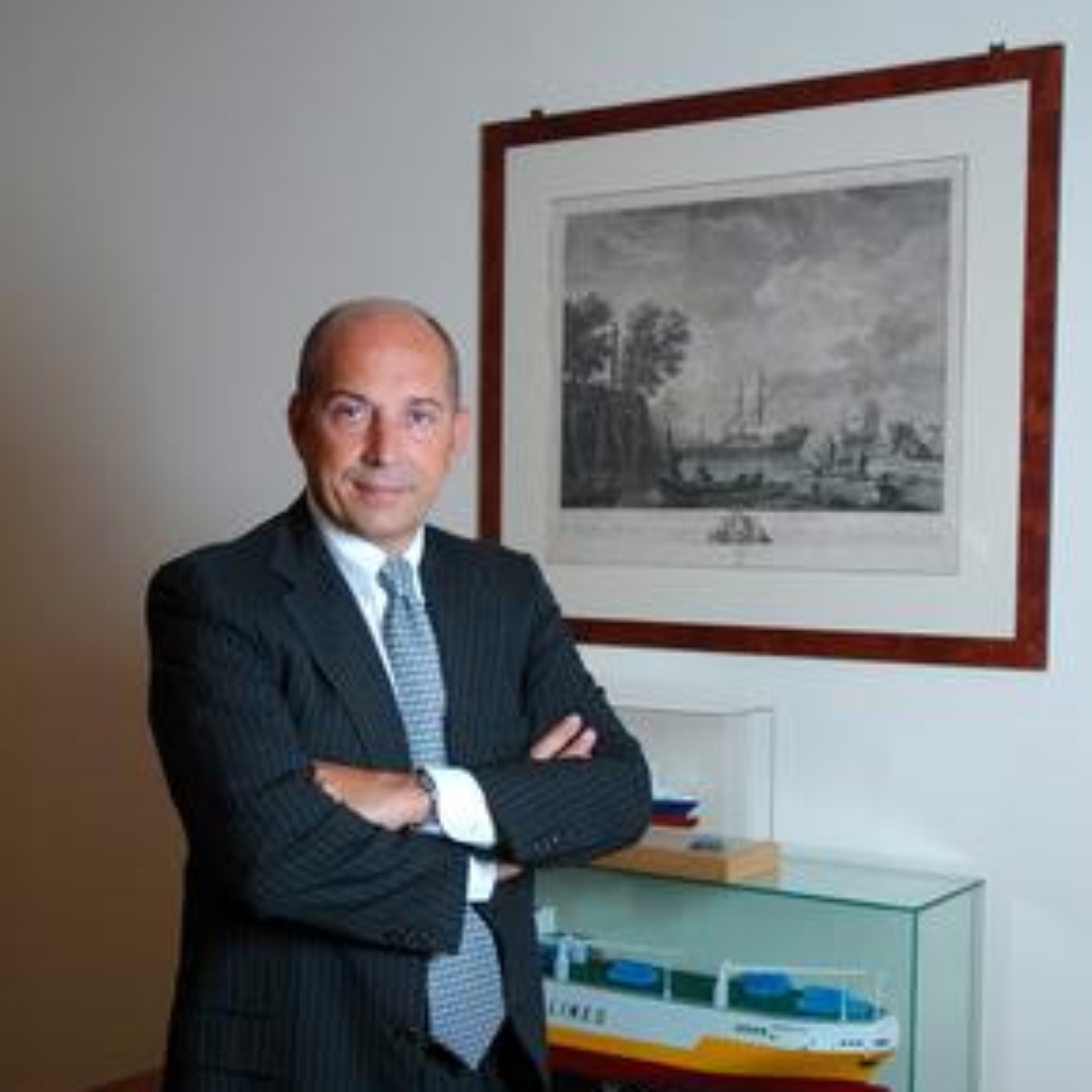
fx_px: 1879
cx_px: 540
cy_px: 641
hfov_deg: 32.4
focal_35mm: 53
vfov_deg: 32.3
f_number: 3.8
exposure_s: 1/40
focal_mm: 27
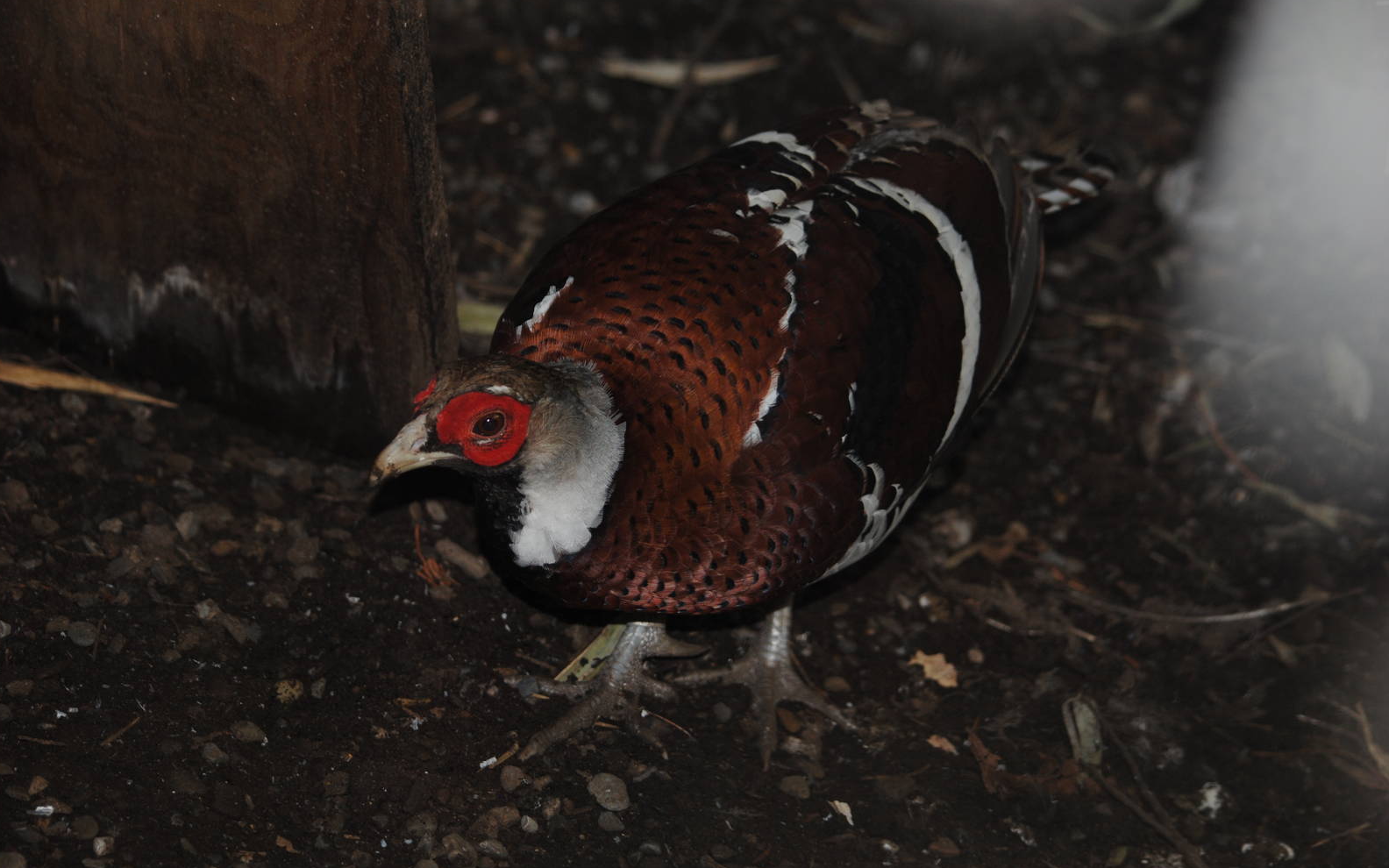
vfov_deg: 13.0
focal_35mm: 101
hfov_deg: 20.7
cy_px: 436
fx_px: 3805
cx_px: 689
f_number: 4.5
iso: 200
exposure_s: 1/60
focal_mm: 65
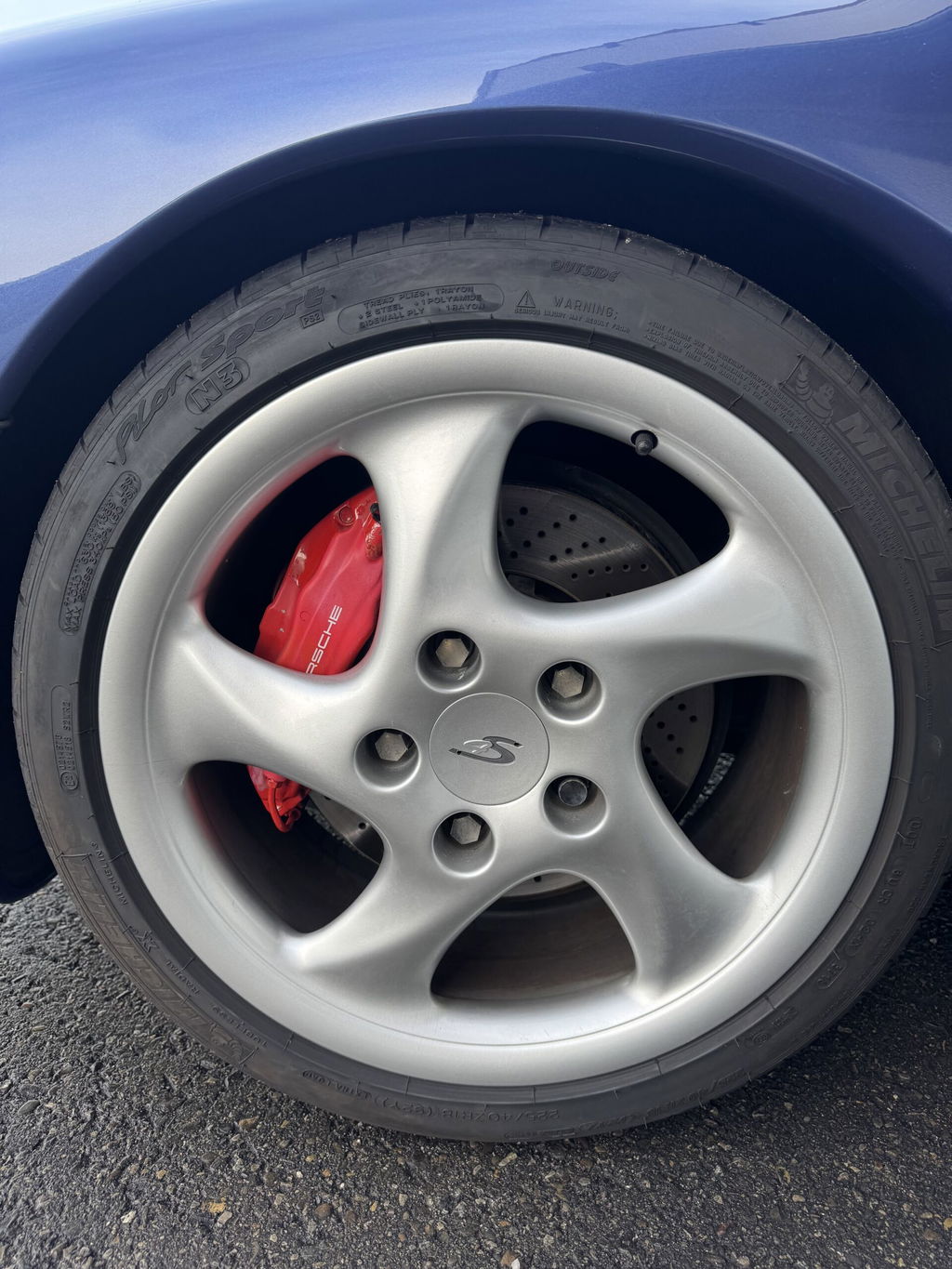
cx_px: 476
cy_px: 634
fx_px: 880
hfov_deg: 56.8
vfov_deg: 71.6
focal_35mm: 24
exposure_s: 1/179
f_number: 1.78
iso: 64
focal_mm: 6.76
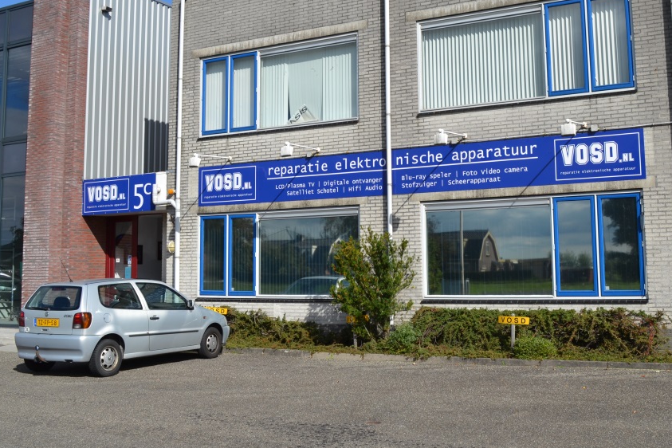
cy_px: 175
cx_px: 377
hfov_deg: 47.3
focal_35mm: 41
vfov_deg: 32.5
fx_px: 765
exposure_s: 1/320
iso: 100
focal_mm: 20
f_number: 9
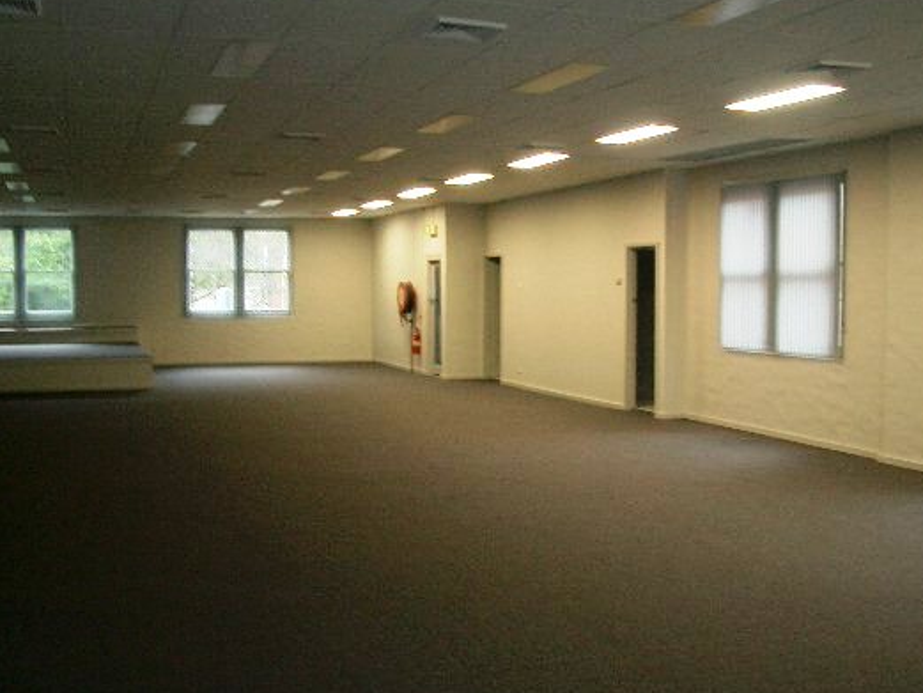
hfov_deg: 43.8
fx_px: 1147
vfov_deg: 33.6
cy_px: 372
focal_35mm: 43
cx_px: 496
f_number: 2.6
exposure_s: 1/40
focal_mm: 5.8
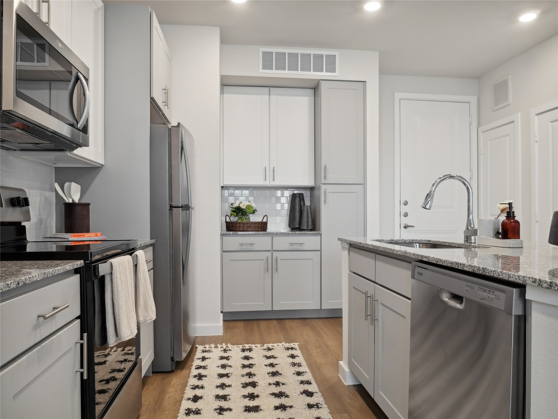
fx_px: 387
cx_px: 279
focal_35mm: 24
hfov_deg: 71.6
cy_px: 210
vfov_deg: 56.8
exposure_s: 1/15
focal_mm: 12
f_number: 11
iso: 200
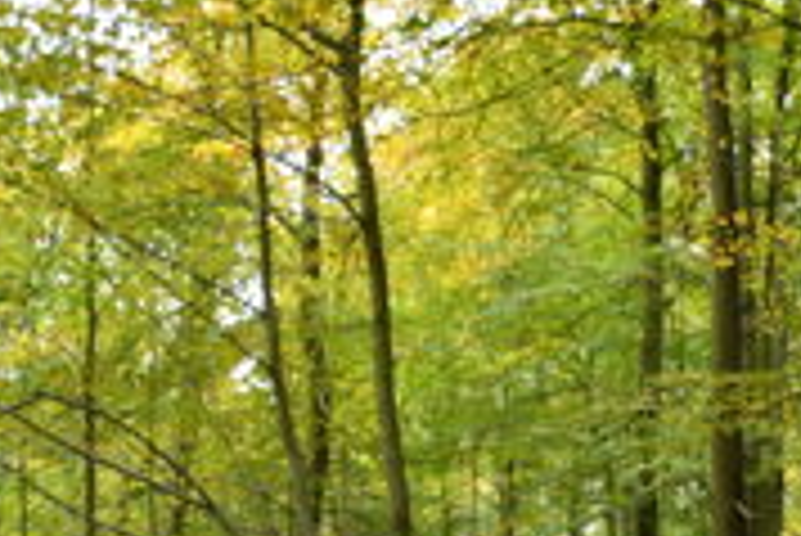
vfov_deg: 23.8
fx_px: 1202
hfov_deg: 35.3
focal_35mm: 54
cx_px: 675
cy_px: 556
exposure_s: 1/50
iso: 1600
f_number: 3.5
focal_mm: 16
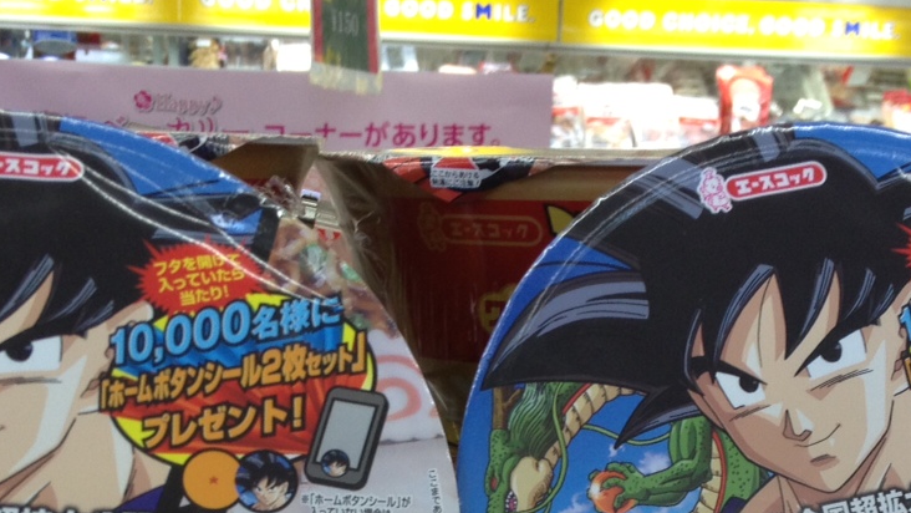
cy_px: 682
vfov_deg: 13.7
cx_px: 467
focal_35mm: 85
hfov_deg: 25.0
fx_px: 2054
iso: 50
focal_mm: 4.28
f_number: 2.4
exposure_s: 1/40
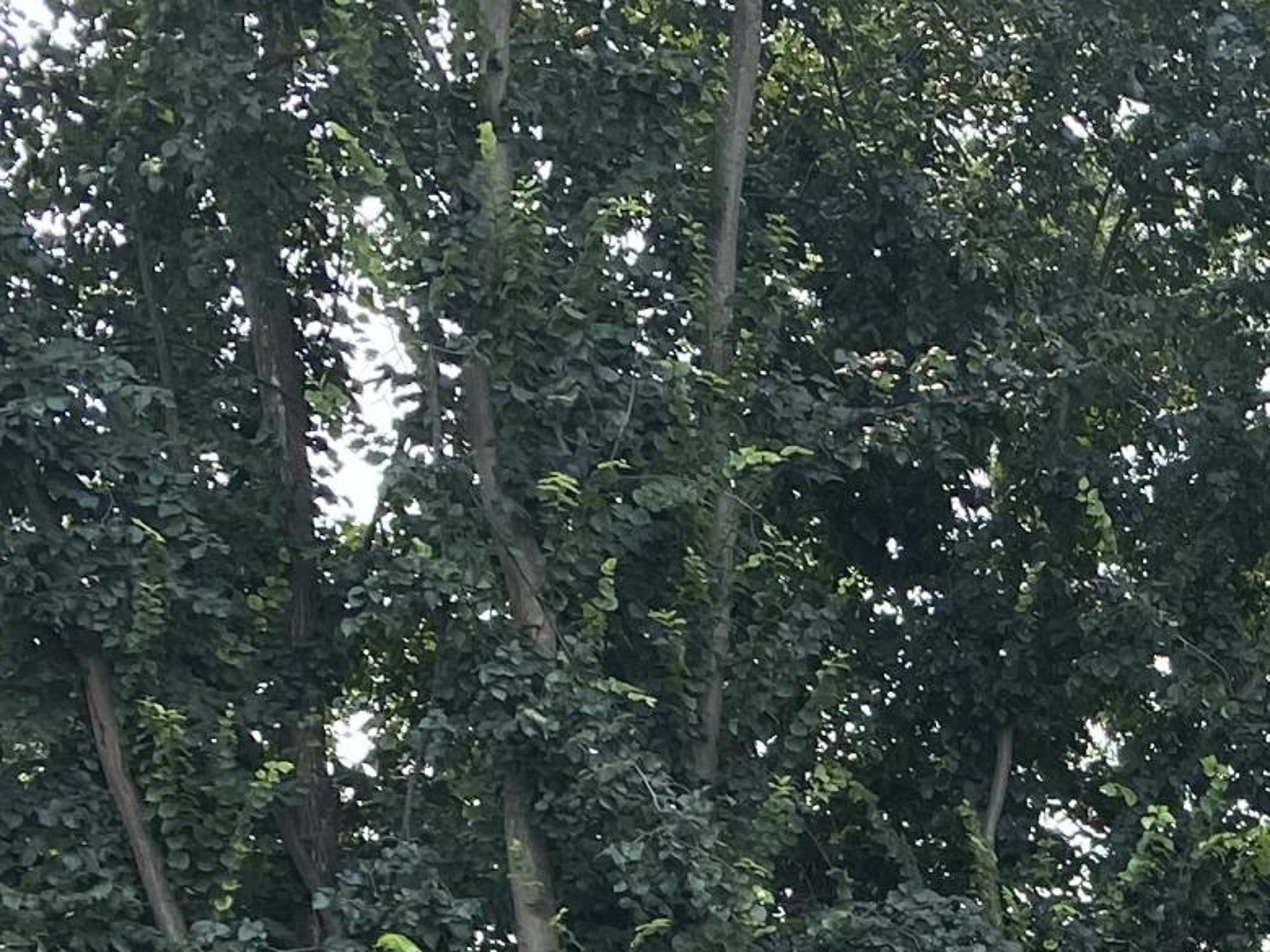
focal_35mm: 100
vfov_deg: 13.3
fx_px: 3669
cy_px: 1714
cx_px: 2048
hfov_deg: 17.2
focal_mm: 4.25
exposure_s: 1/706
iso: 32
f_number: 1.8
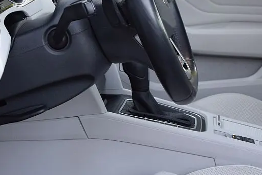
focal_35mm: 123
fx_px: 895
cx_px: 168
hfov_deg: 16.6
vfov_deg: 11.1
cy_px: 98
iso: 320
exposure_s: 1/80
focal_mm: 22
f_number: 4.5
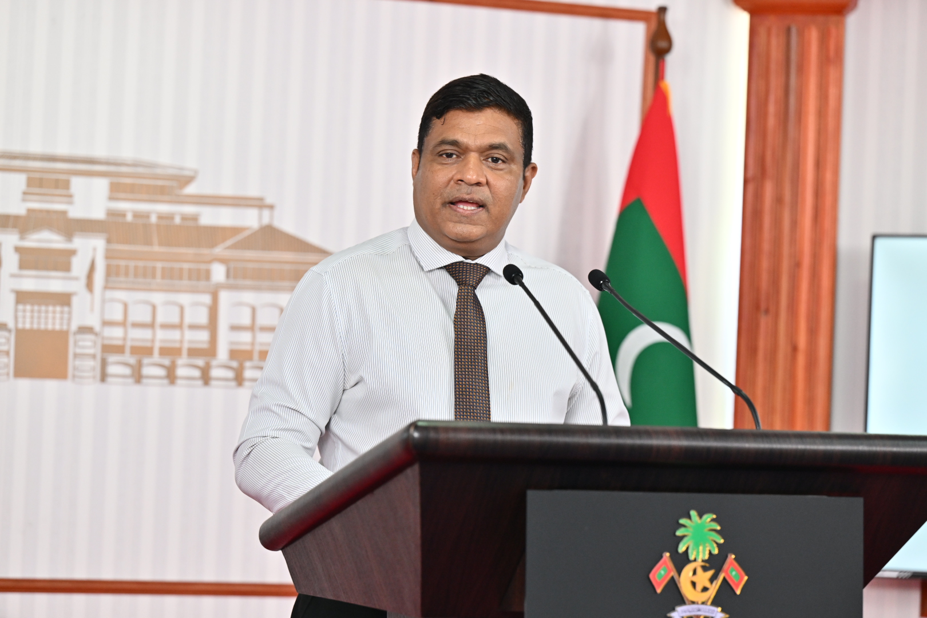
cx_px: 464
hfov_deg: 15.2
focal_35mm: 135
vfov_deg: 10.2
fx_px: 3476
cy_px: 309
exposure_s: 1/200
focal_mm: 135
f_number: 4
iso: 1600
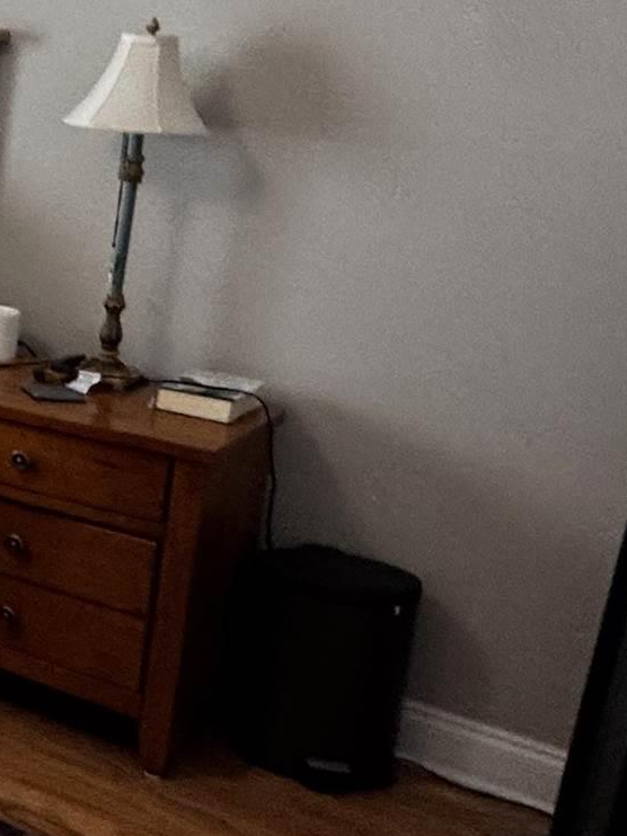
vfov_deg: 33.0
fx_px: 1402
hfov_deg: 18.0
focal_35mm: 58
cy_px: 288
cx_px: -601
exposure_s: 1/60
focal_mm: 2.22
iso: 200
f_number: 2.2
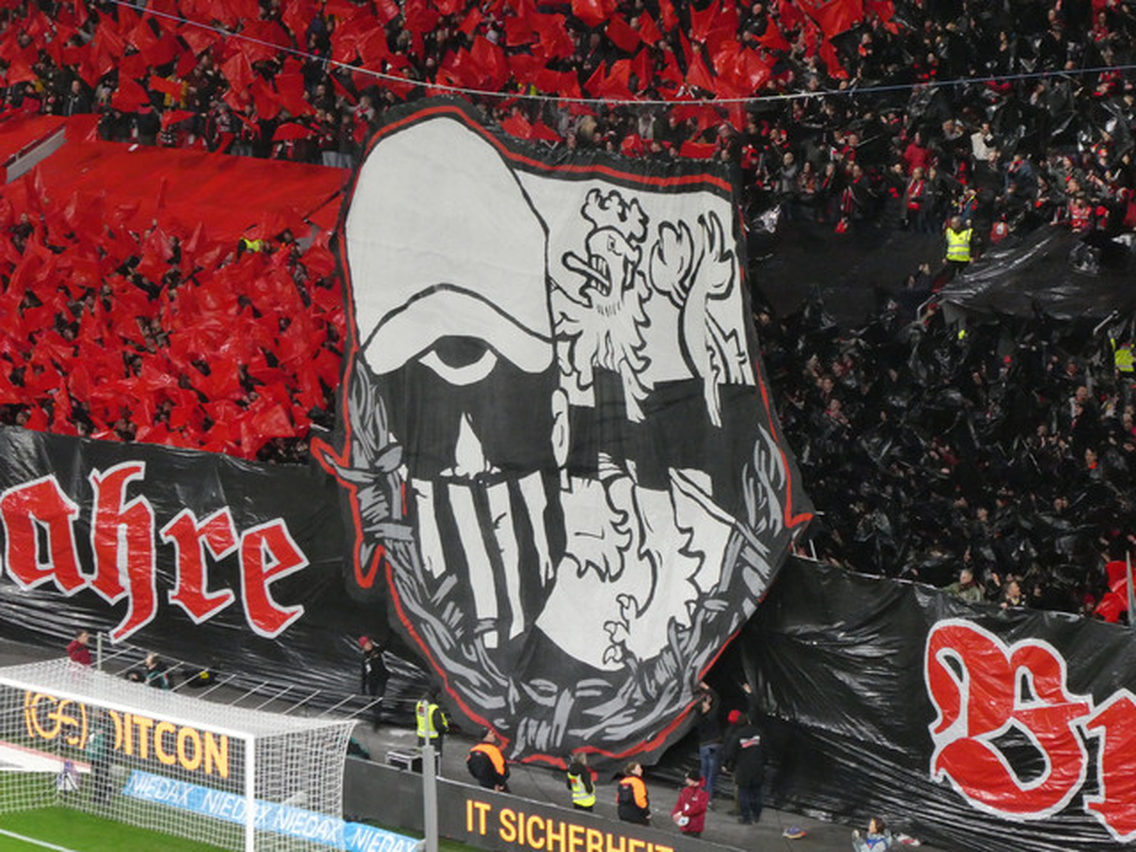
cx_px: 568
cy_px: 426
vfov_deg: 9.3
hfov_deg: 12.3
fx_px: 5251
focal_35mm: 160
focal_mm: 28.7
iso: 800
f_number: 5.5
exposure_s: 1/80
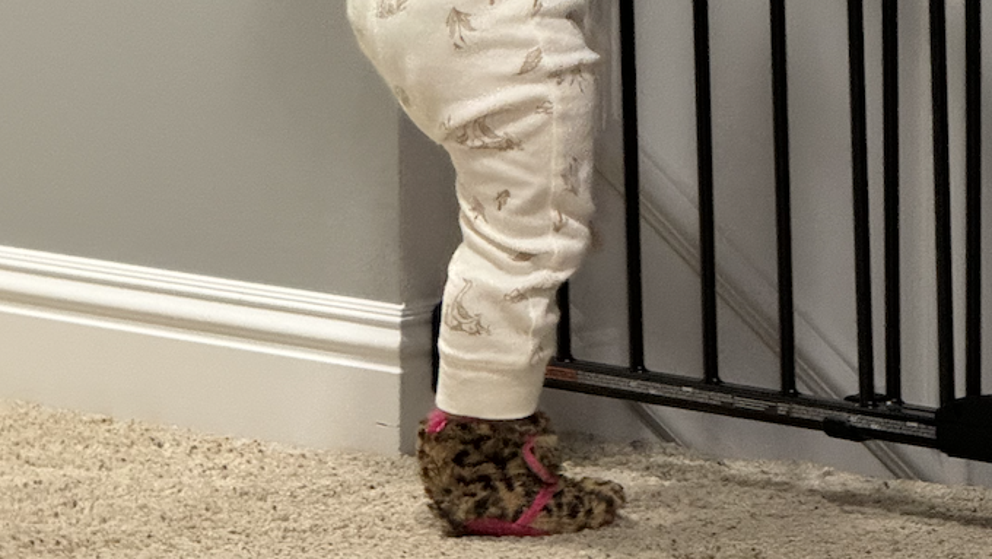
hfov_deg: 8.8
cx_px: 515
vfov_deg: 4.9
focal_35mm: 246
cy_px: -39
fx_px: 6473
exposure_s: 1/40
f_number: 2.8
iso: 800
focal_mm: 15.66
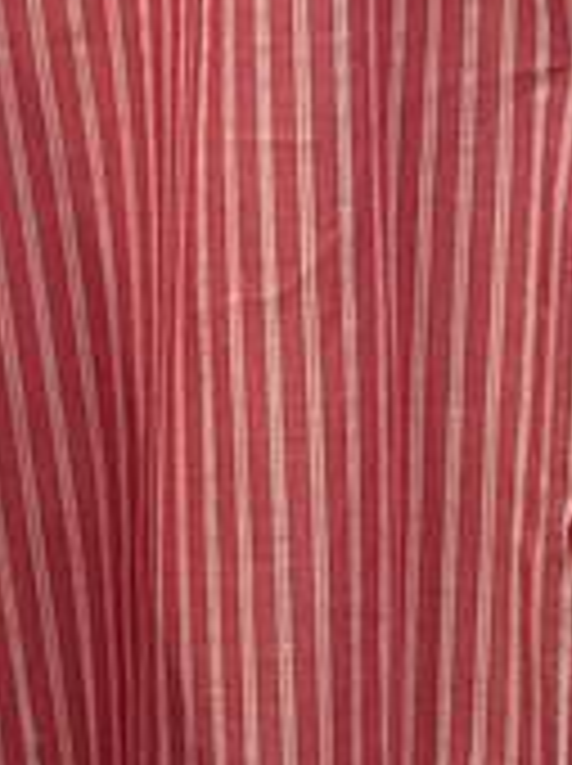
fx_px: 4064
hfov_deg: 8.0
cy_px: 752
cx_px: 207
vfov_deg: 10.7
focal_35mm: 184
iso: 125
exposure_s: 1/50
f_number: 1.5
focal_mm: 5.7
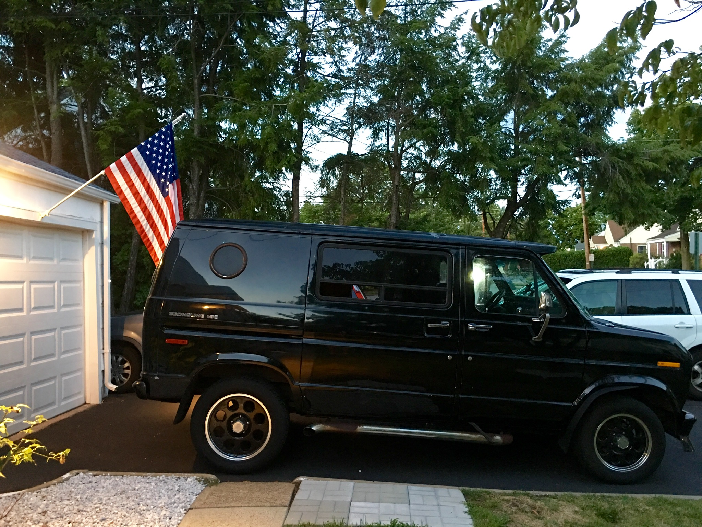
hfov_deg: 61.7
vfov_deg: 48.2
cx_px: 351
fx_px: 588
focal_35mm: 29
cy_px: 264
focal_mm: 4.15
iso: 64
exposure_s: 1/4
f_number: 2.2
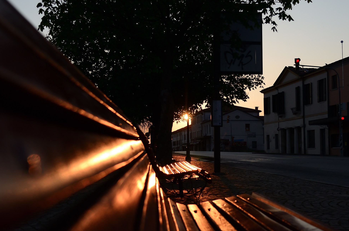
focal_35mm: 44
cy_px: 135
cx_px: 186
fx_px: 426
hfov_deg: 44.6
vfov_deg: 30.3
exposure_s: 1/800
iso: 100
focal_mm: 24
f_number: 5
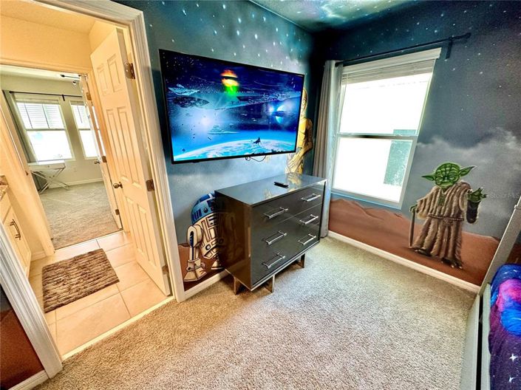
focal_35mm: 14
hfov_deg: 102.1
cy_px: 195
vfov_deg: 85.6
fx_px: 211
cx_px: 260
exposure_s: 1/120
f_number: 2.2
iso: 200
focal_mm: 2.22
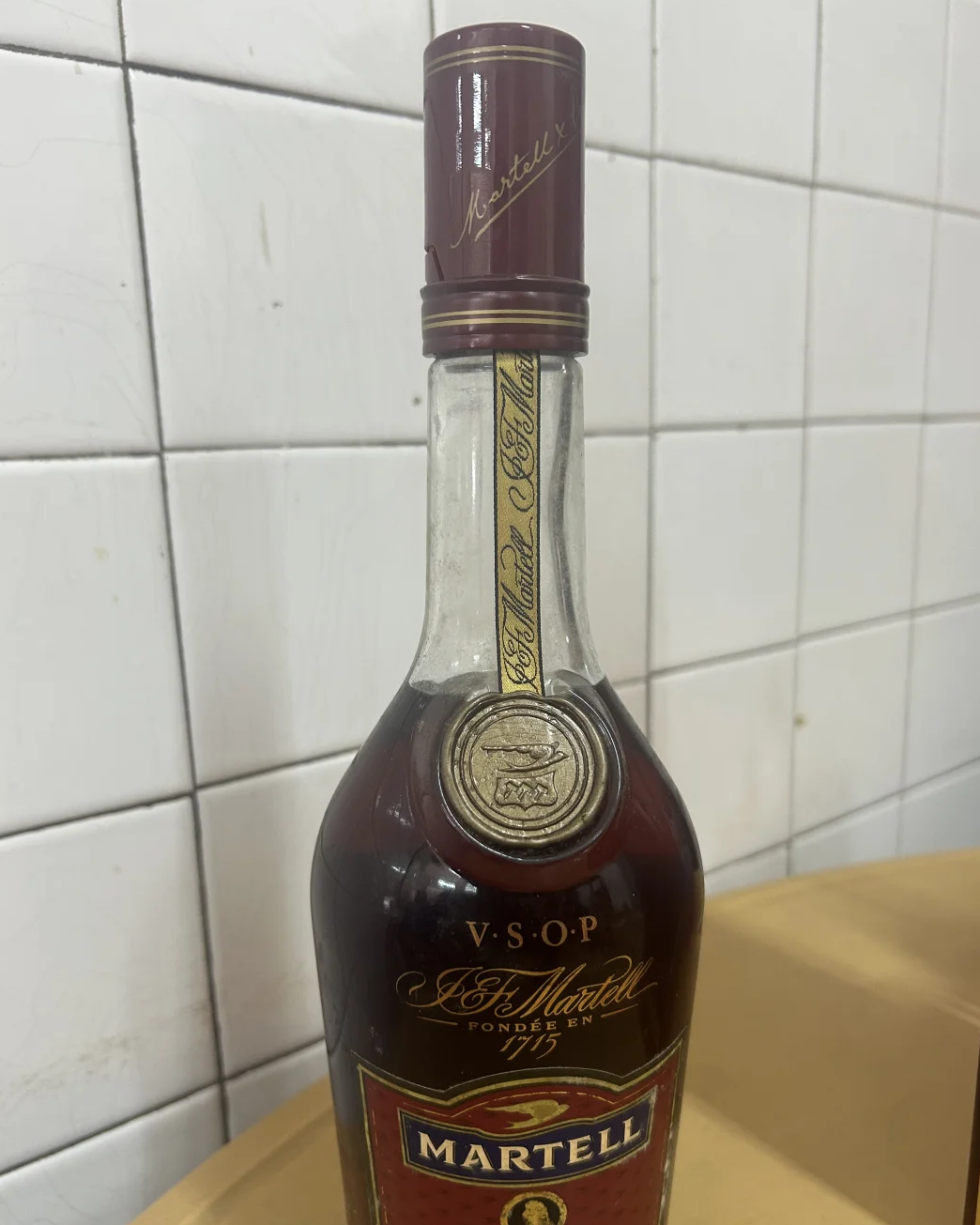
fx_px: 1015
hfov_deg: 51.5
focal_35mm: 28
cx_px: 485
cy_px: 670
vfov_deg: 62.1
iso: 125
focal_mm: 5.7
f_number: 1.5
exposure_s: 1/100
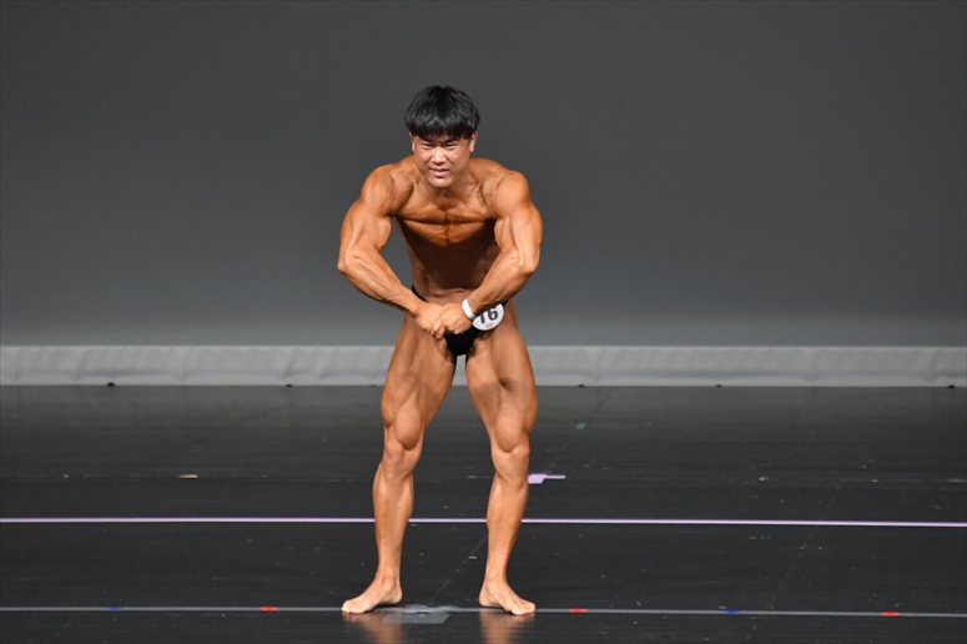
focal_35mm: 375
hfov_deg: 5.5
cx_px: 484
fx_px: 10068
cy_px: 322
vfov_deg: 3.7
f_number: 5.6
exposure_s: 1/400
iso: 4000
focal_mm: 250
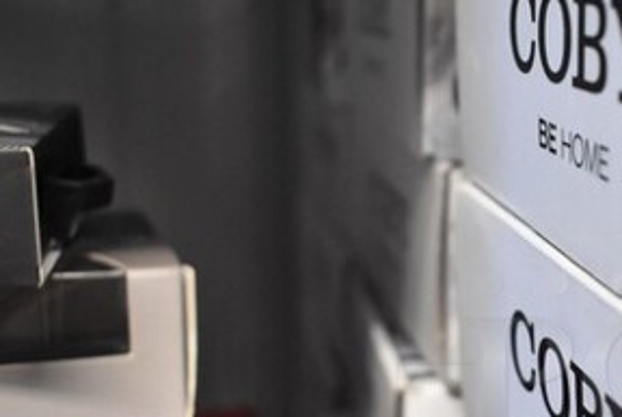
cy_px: 372
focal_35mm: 73
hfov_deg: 26.2
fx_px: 1264
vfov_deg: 18.4
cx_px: 624
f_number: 3.8
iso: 3200
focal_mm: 23
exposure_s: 1/125
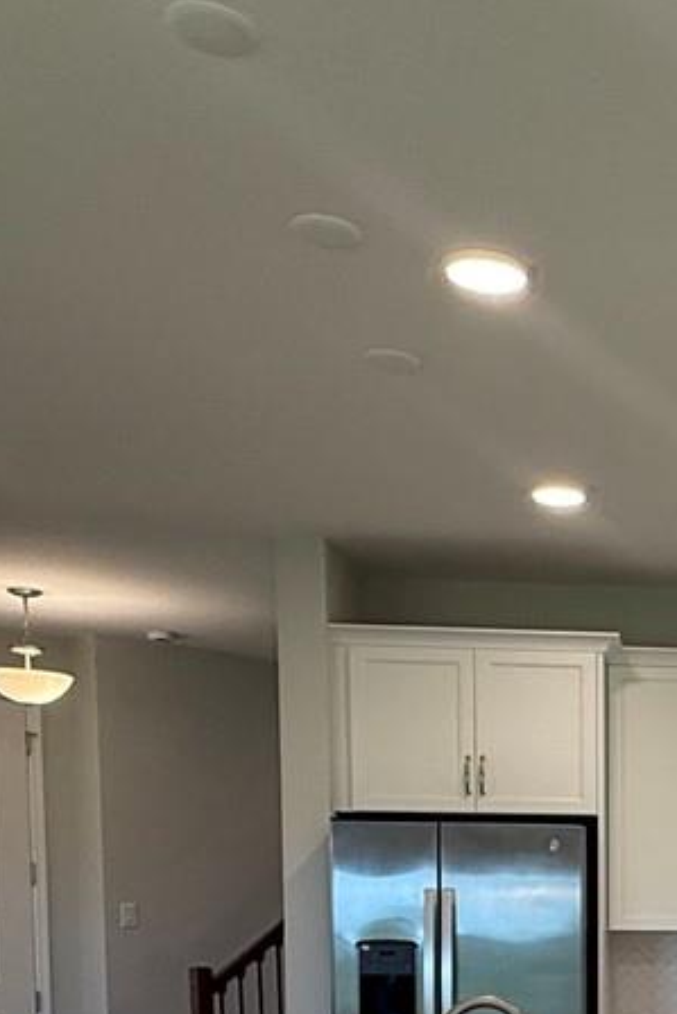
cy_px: 1028
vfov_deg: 34.5
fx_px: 1466
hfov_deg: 23.3
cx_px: 858
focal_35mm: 52
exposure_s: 1/120
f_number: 2.2
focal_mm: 2.22
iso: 200
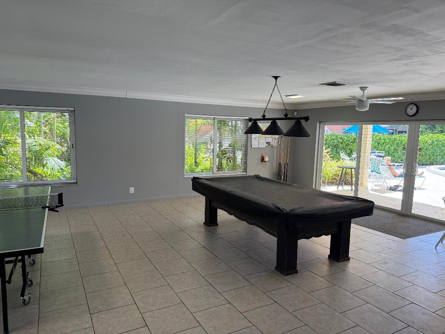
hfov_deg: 71.6
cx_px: 222
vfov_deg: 56.8
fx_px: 309
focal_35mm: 24
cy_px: 167
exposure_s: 1/302
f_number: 1.78
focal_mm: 6.76
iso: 100
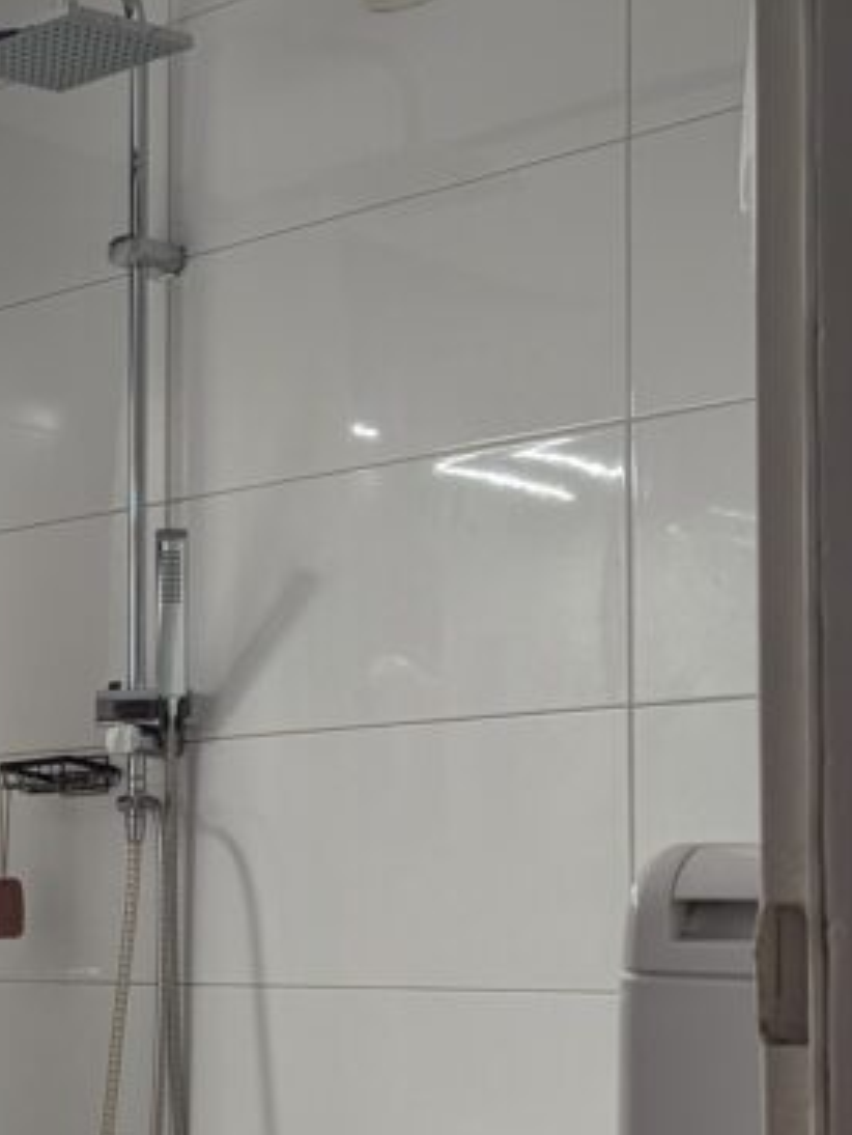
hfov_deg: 18.9
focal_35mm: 71
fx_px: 2329
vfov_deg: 27.0
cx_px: -323
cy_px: 877
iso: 46
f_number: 1.85
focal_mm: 6.81
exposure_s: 1/39.8
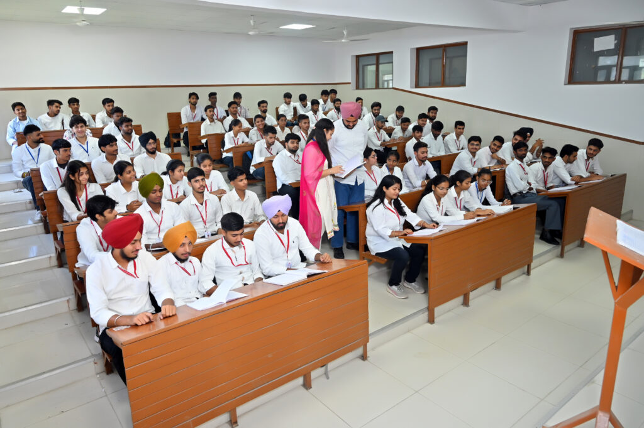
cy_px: 214
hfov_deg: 73.8
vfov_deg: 53.1
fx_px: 429
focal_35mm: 24
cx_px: 322
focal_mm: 24
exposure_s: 1/100
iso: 1600
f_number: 6.3
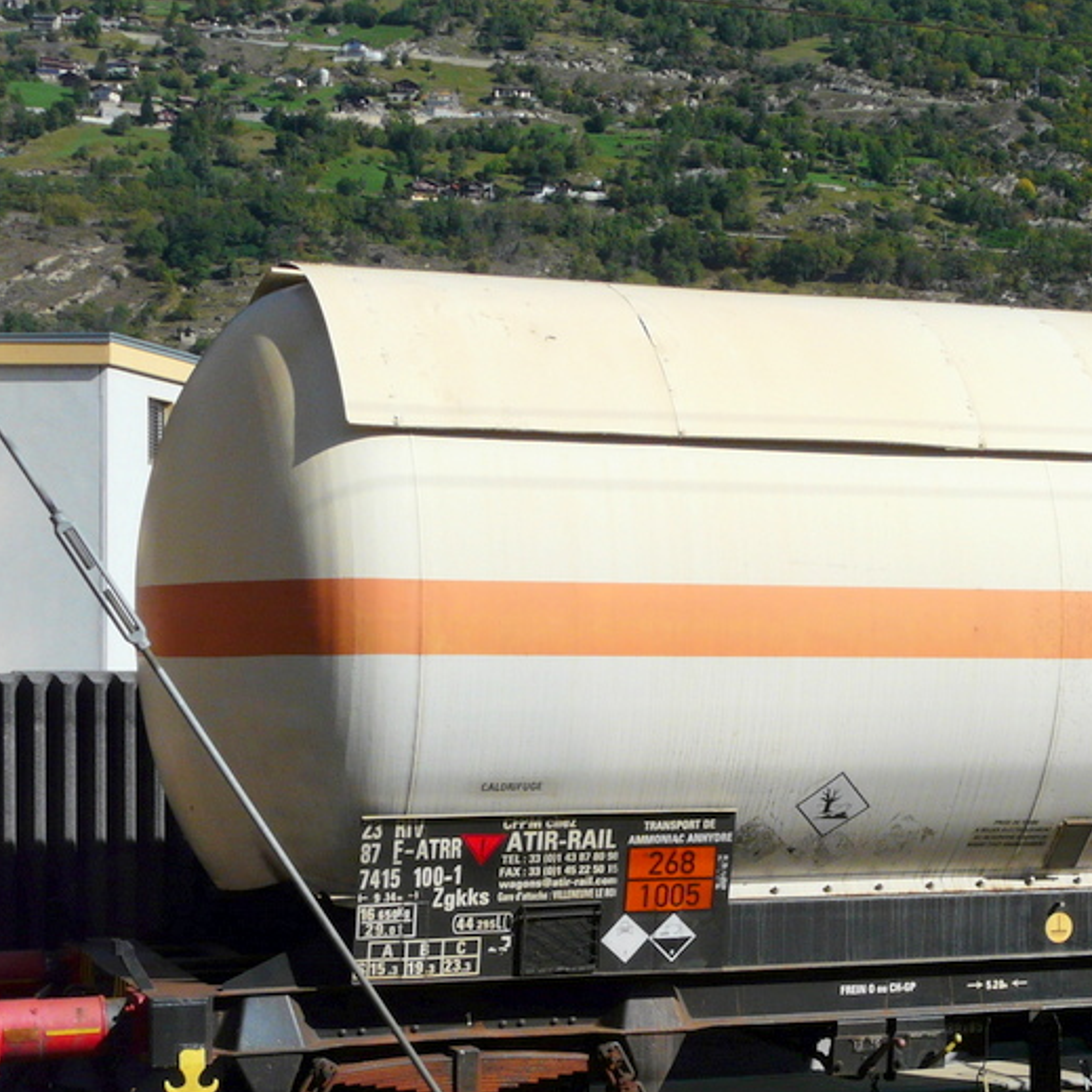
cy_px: 732
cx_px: 846
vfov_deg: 23.0
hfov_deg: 22.8
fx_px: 2677
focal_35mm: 75
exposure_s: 1/500
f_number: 7.1
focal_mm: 7.2
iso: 100
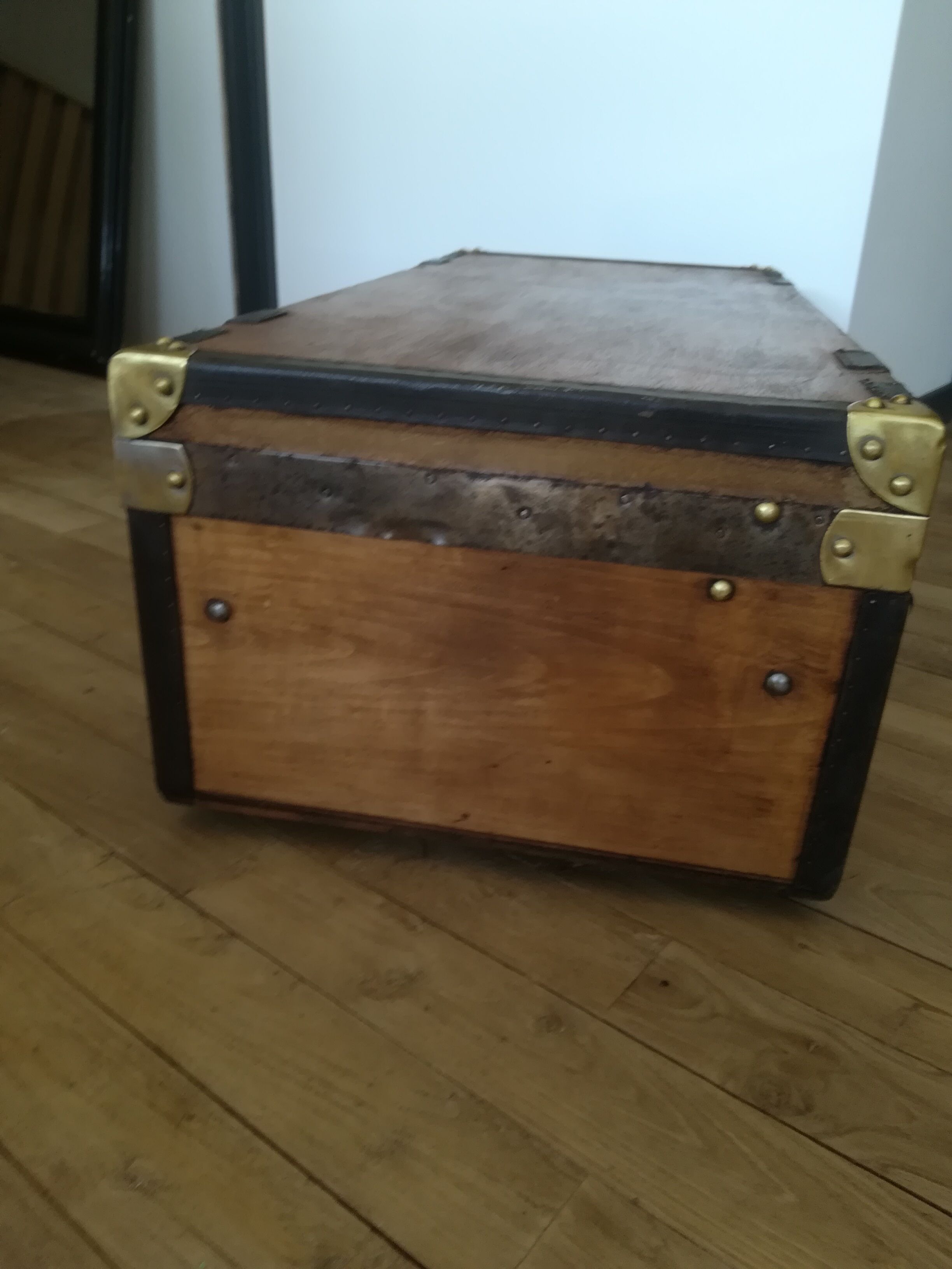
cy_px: 634
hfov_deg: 53.1
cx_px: 476
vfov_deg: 67.3
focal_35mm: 26
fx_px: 953
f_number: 2.2
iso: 100
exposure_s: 1/30
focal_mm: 3.83
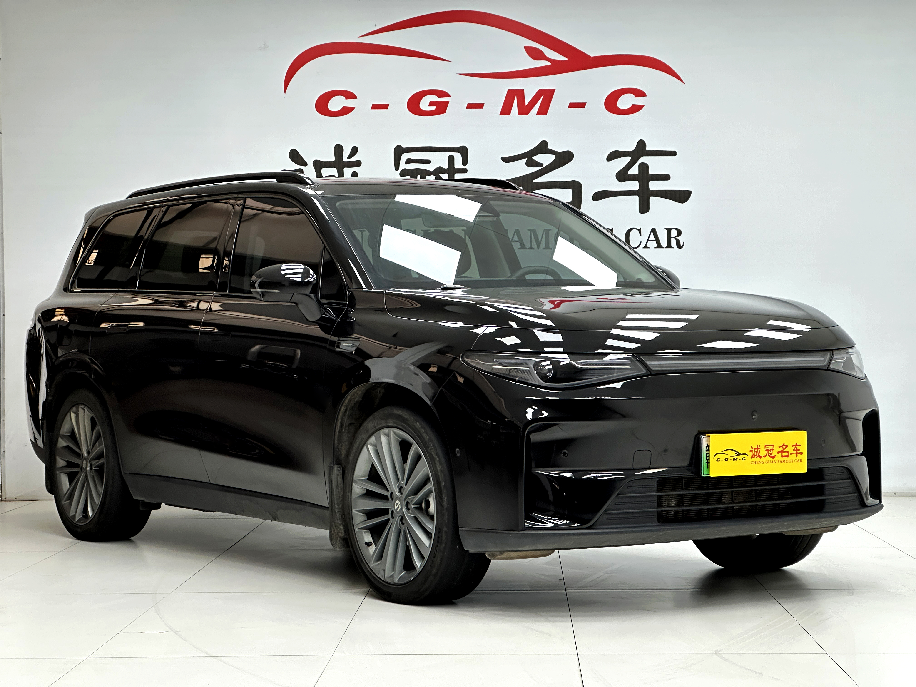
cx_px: 458
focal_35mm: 77
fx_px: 2038
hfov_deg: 25.3
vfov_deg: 19.1
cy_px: 344
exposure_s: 1/100
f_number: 2.8
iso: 250
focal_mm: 9
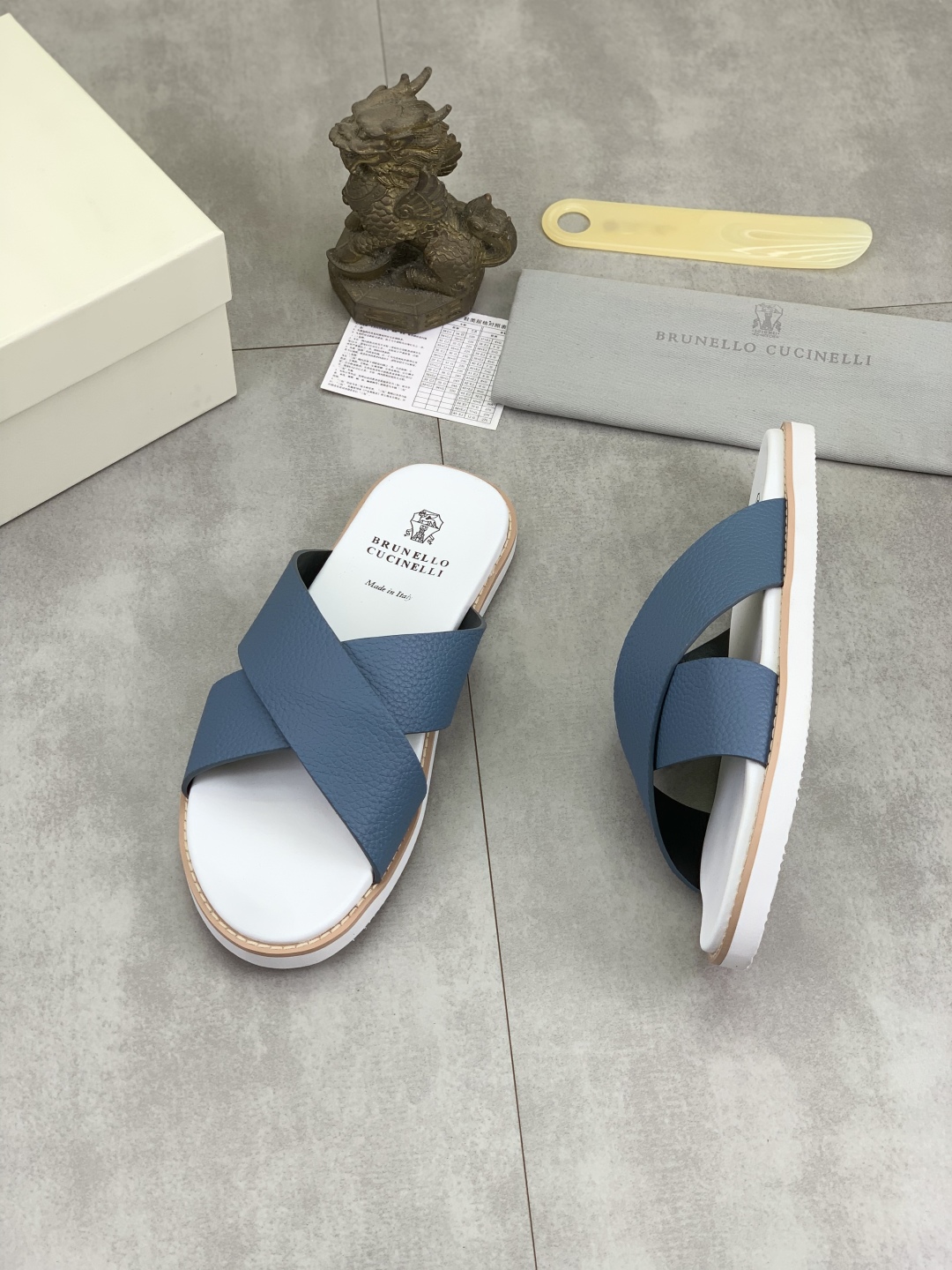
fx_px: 1907
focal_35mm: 52
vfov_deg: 36.8
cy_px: 635
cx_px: 476
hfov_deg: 28.0
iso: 16
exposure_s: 1/104
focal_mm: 6
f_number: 2.4
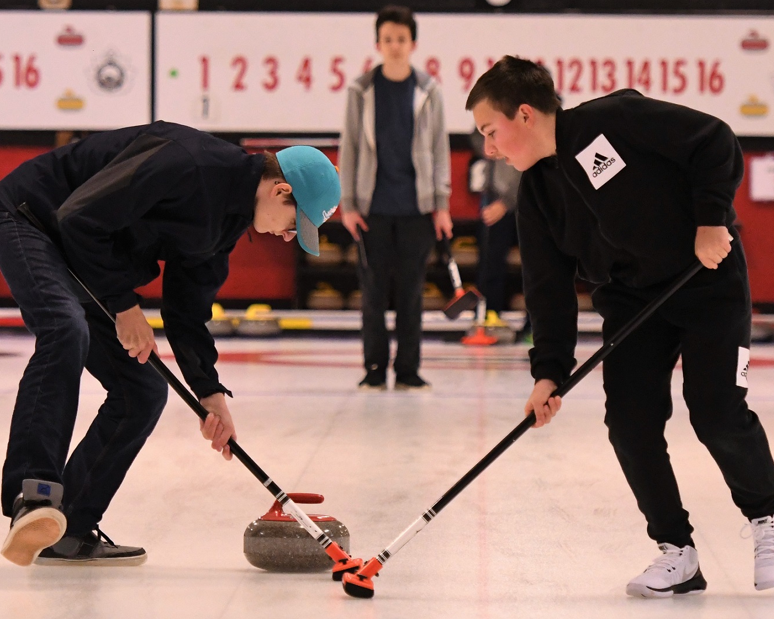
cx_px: 391
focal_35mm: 204
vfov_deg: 7.6
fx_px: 4672
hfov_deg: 9.5
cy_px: 310
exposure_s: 1/1000
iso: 4000
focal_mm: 120
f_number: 2.8
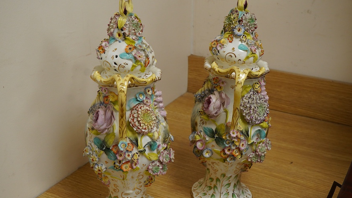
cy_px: 110
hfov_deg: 42.9
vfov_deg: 24.9
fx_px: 448
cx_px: 175
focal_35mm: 48
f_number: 10
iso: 1250
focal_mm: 30
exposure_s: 1/125
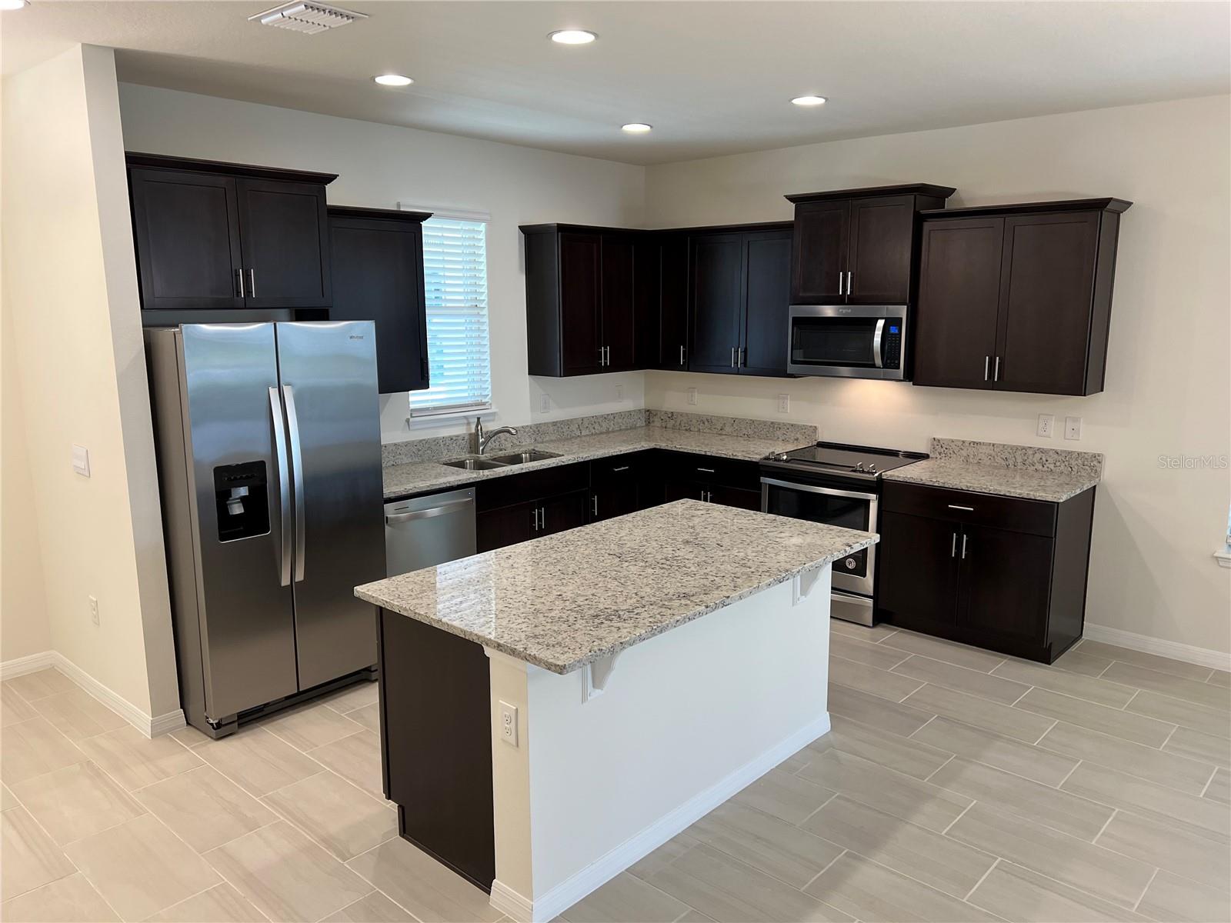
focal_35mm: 26
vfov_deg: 53.1
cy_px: 462
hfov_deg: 67.3
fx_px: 925
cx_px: 616
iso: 125
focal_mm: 5.7
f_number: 1.5
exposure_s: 1/120
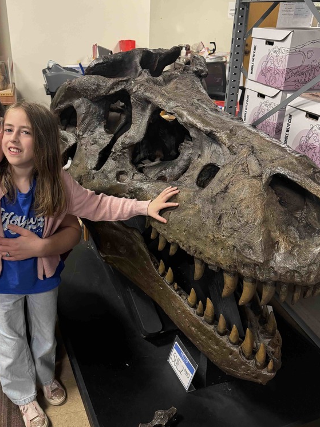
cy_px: 216
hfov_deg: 42.5
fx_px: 407
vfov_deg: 55.3
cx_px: 113
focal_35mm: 33
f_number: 1.78
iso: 250
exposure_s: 1/60
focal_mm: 6.76
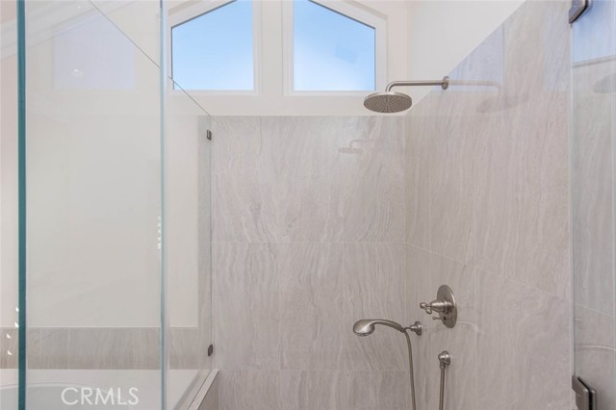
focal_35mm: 18
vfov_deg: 67.3
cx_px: 308
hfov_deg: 90.0
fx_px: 308
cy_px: 205
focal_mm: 18
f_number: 7.1
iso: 250
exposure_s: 1/250
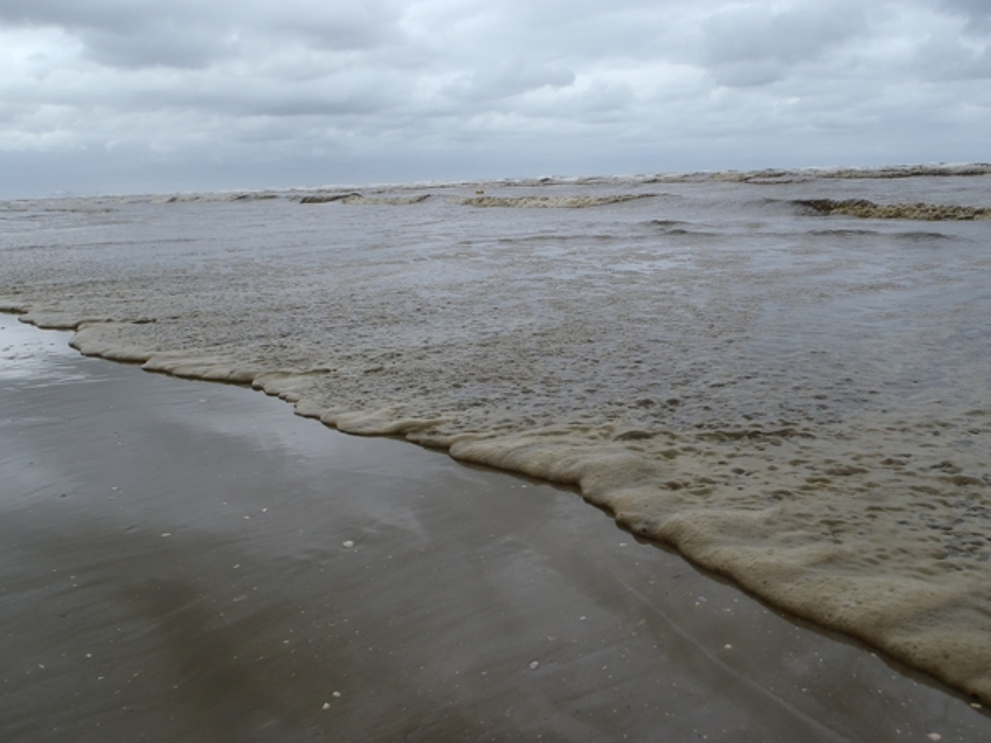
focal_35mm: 28
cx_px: 496
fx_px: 802
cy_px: 372
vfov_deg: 49.7
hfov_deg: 63.4
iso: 80
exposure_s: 1/500
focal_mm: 5
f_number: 4.5
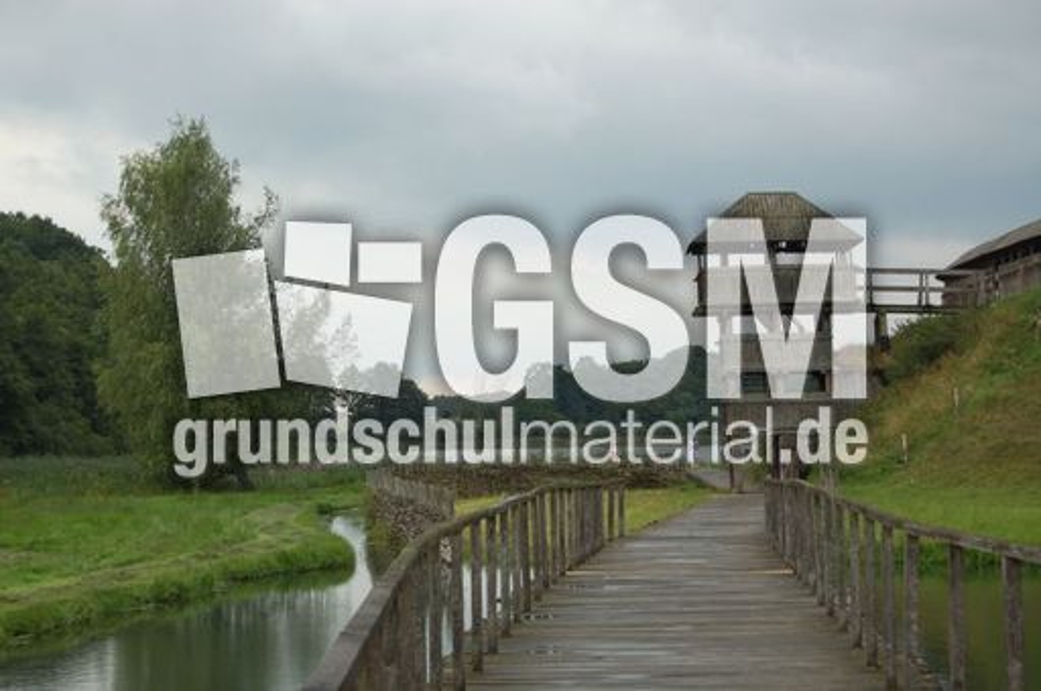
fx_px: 2079
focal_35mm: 72
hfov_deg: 28.1
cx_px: 520
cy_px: 346
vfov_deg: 18.9
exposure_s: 1/200
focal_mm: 48
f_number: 7.1
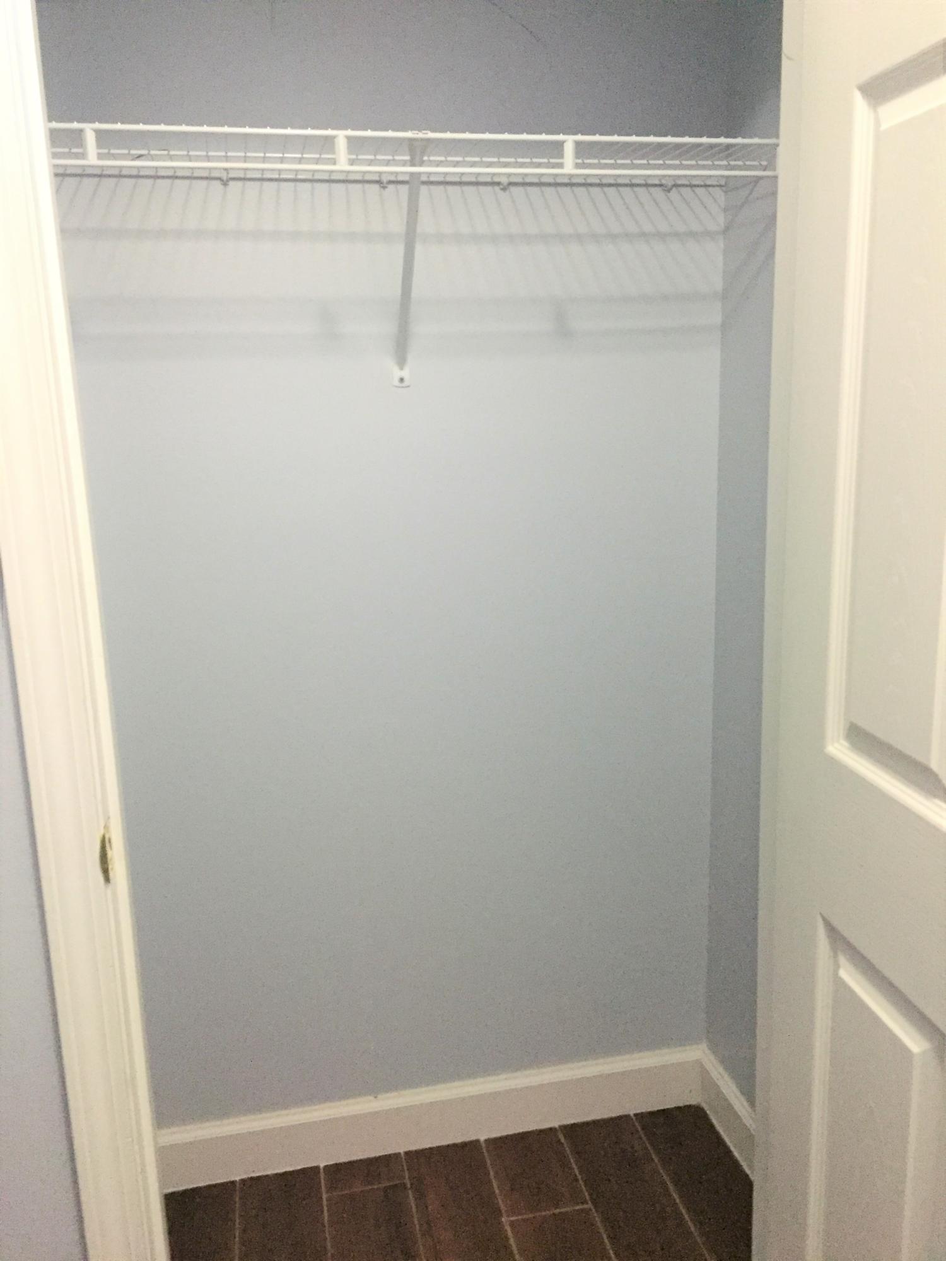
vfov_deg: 61.7
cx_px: 473
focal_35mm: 29
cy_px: 630
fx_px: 1057
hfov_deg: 48.2
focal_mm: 4.15
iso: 400
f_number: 2.2
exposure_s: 1/15
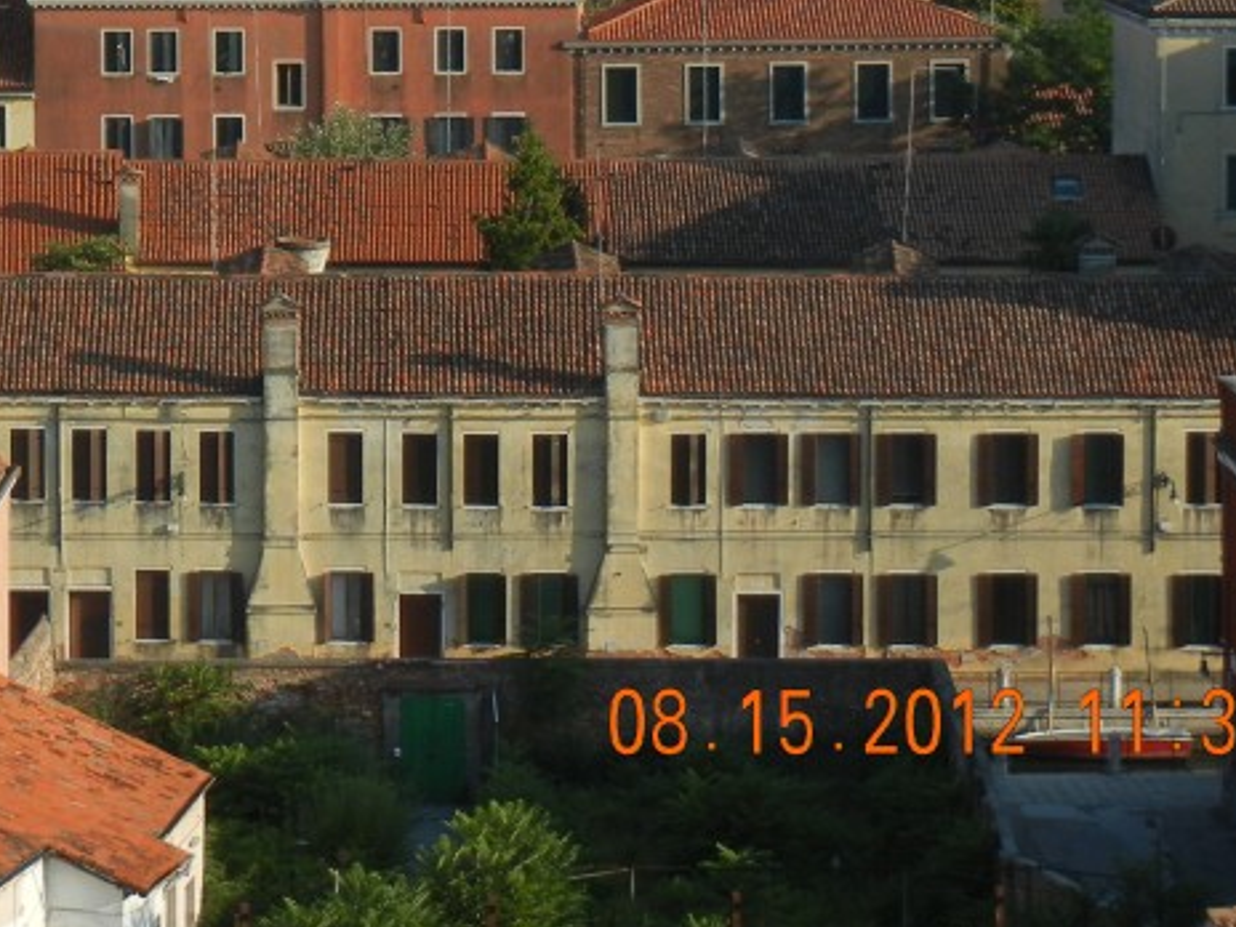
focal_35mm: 170
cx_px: 83
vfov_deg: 8.7
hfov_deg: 11.5
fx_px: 6070
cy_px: -88
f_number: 4.3
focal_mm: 13.9
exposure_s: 1/807
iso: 160
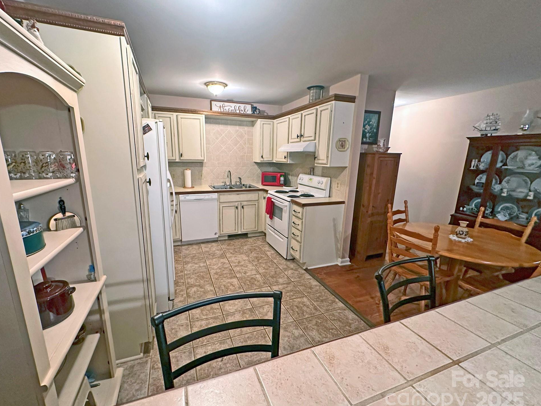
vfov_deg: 81.8
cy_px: 206
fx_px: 234
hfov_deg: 98.1
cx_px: 255
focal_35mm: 15
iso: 640
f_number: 2.2
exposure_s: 1/60
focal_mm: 2.22
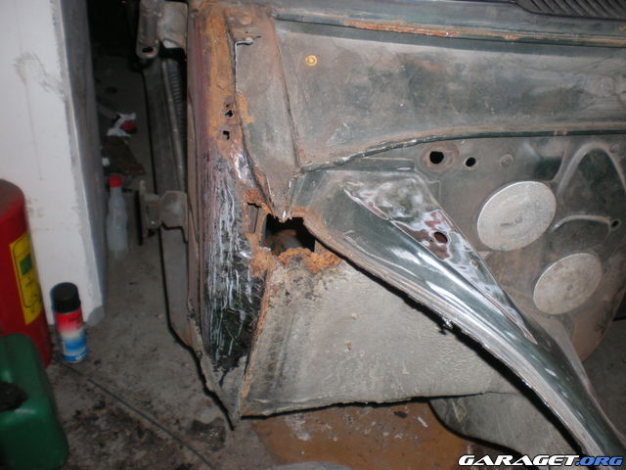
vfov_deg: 37.7
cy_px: 235
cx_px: 313
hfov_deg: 49.0
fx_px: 687
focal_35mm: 38
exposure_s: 1/60
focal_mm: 6.3
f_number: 3.1
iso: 75
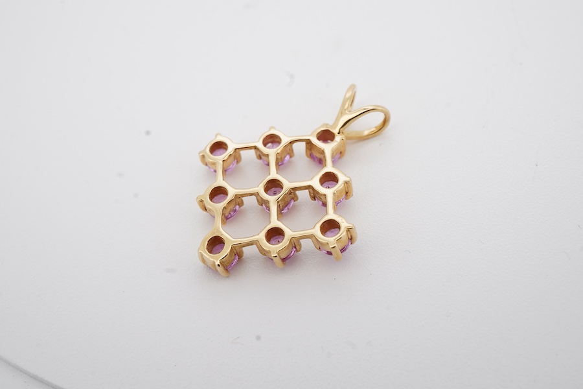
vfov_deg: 29.9
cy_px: 194
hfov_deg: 43.6
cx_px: 292
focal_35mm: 45
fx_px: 729
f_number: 22
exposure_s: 1/125
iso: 160
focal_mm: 30
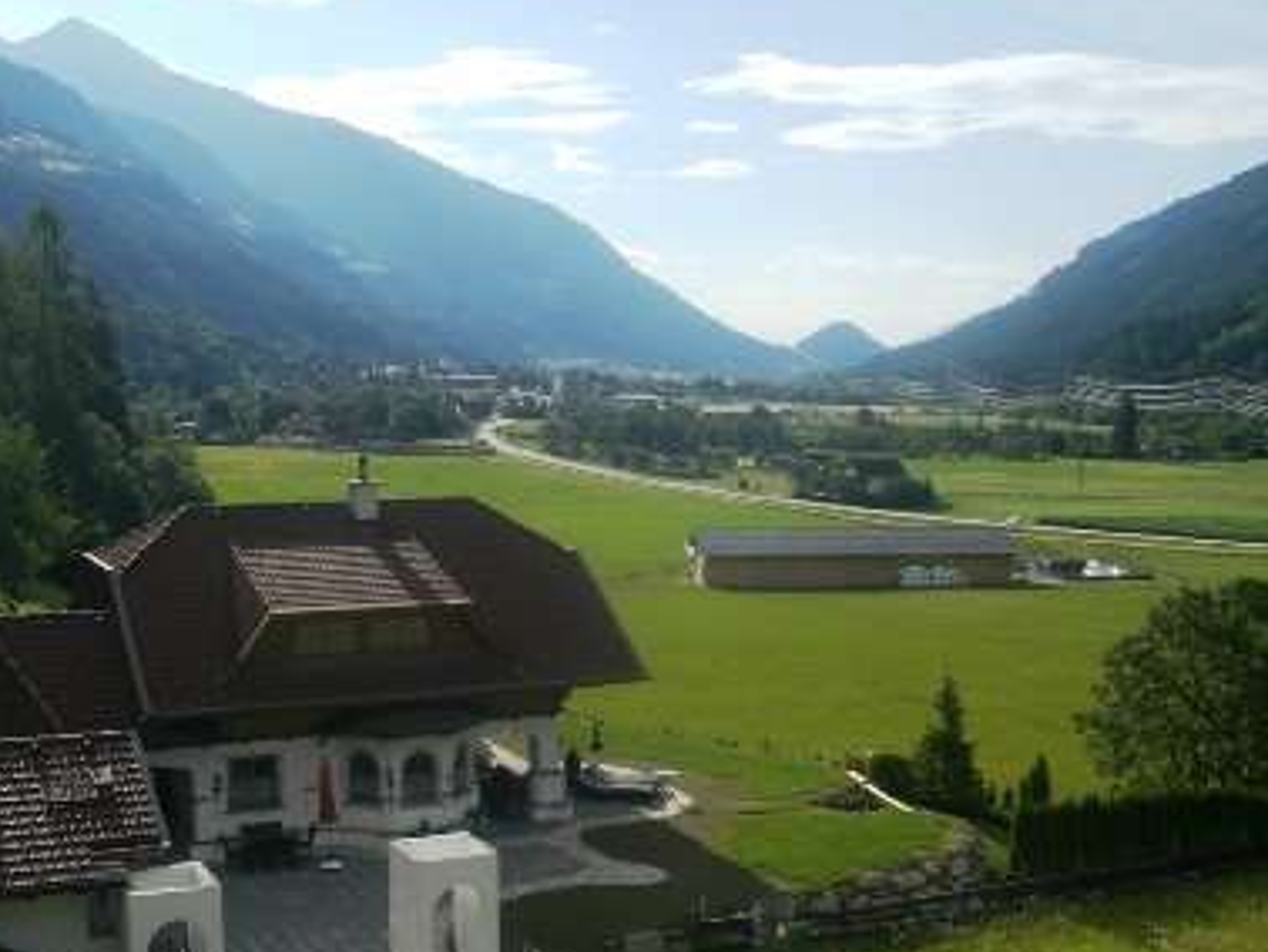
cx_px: 631
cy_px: 520
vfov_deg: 32.2
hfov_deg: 42.1
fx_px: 1649
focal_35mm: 45
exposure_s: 1/800
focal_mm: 6.3
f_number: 4.4
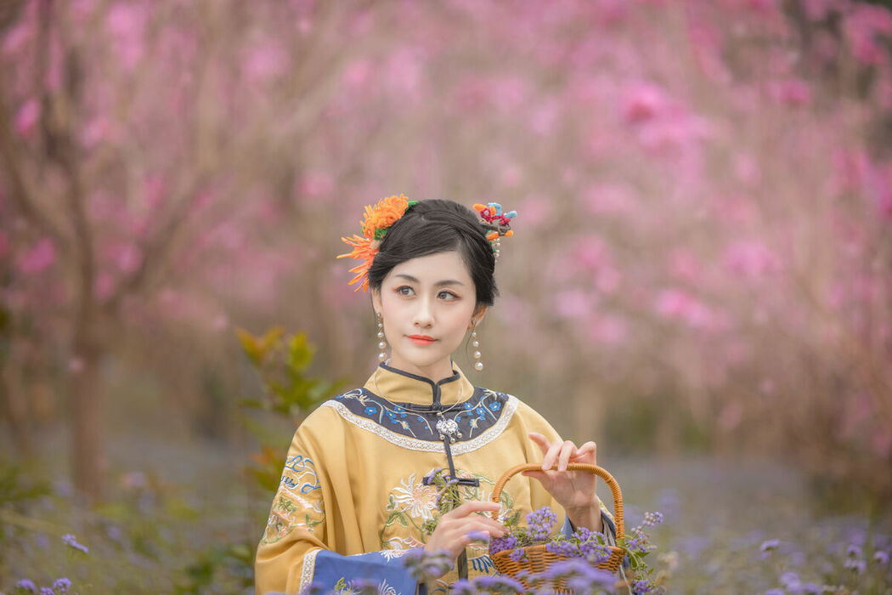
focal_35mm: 167
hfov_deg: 12.3
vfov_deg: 8.2
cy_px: 298
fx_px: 4138
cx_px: 446
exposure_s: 1/640
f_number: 2.8
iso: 100
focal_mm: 168
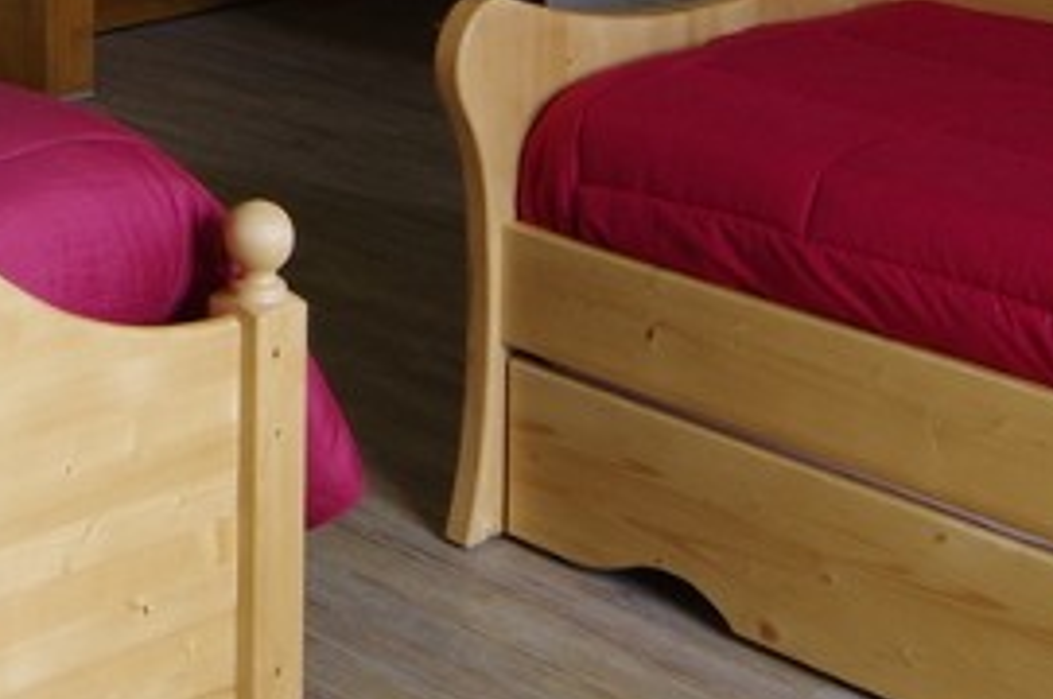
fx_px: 2483
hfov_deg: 21.9
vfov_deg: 14.3
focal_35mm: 85
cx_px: -260
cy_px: -538
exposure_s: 1/5
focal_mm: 12
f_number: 11
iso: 400
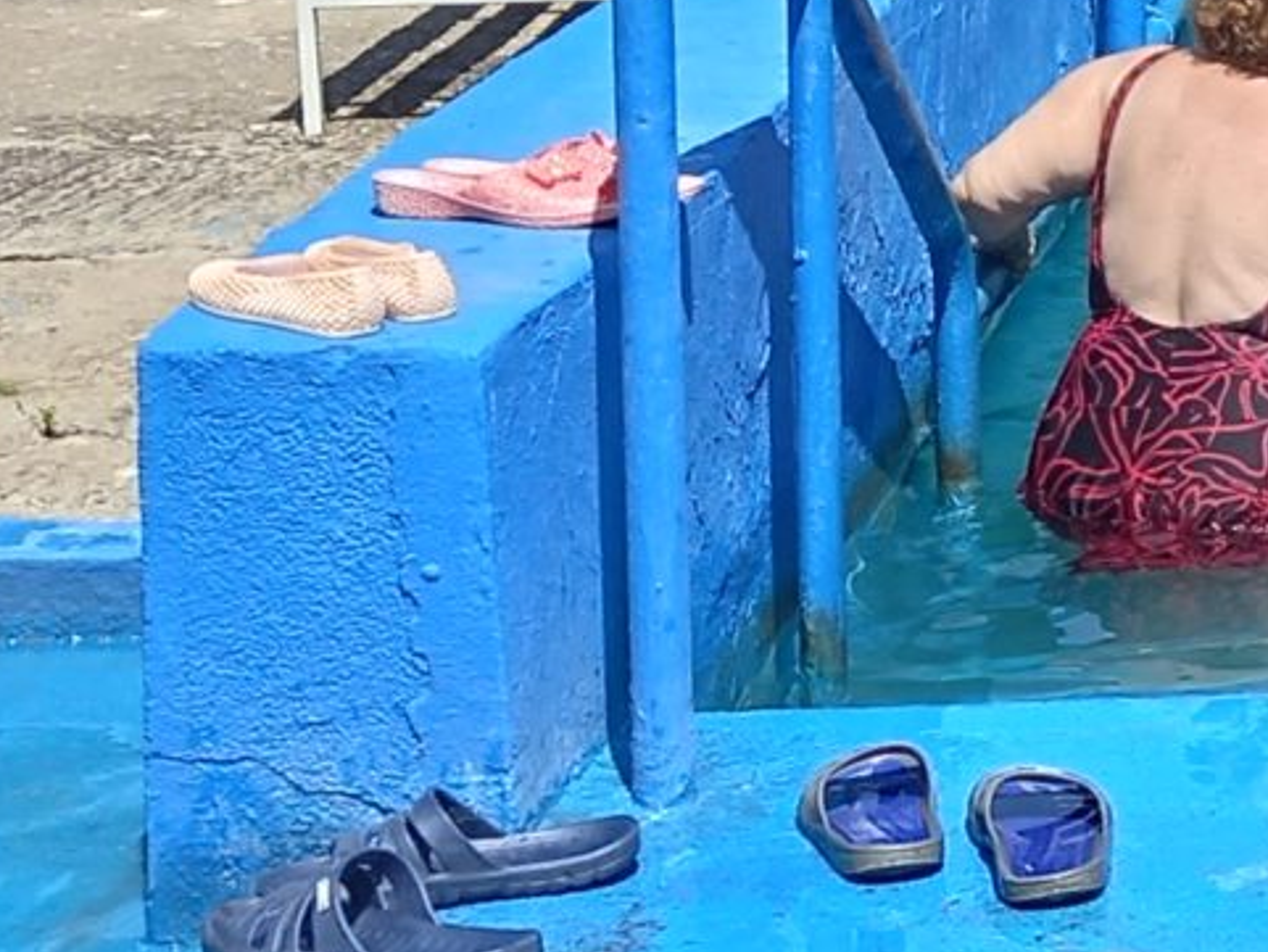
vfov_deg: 10.9
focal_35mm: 133
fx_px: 4873
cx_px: 2417
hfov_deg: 13.1
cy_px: -335
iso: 25
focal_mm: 4.6
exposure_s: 1/574
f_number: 2
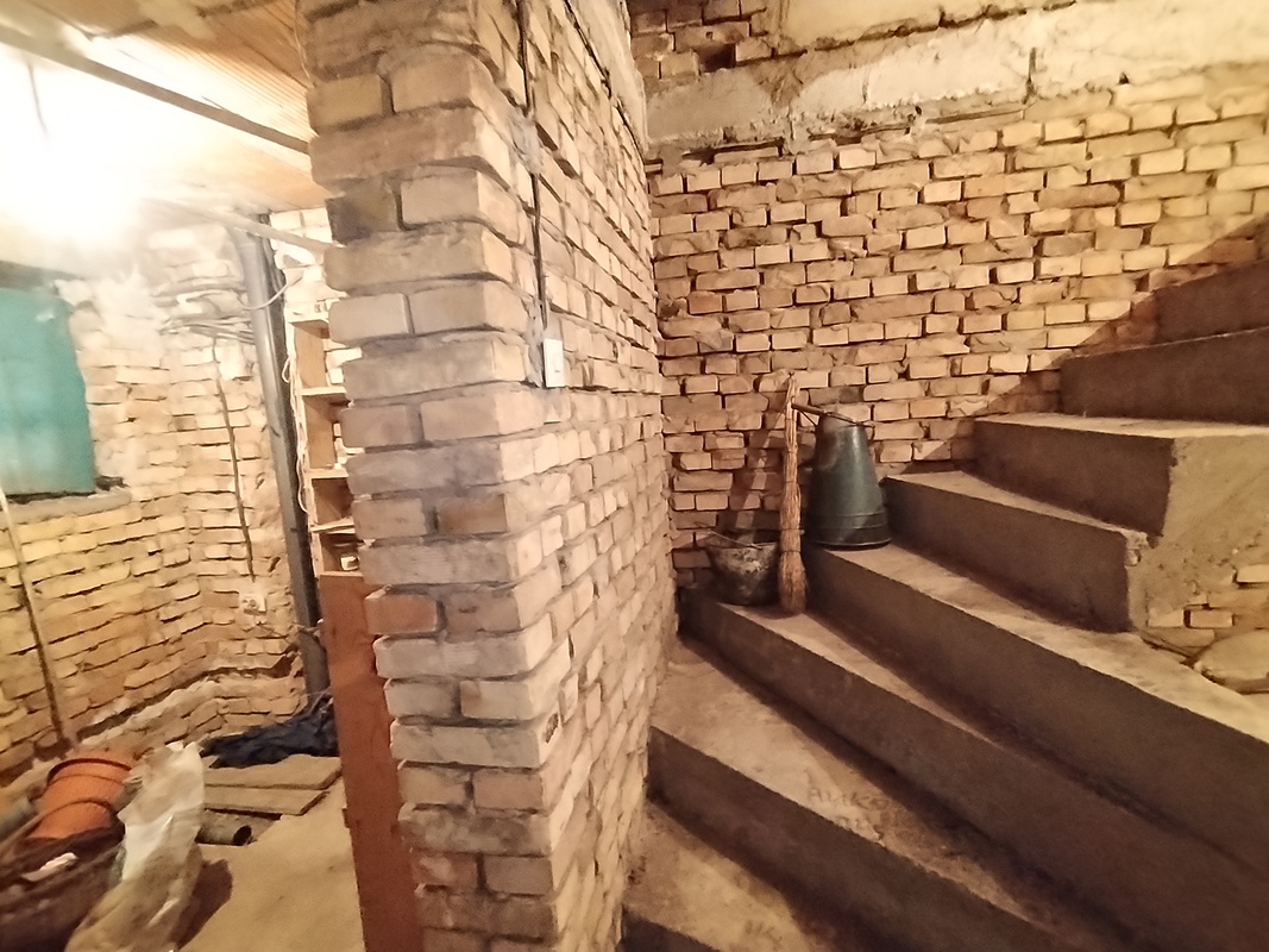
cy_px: 476
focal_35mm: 16
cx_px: 634
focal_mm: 1.42
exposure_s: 1/14.3
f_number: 2.2
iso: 3072
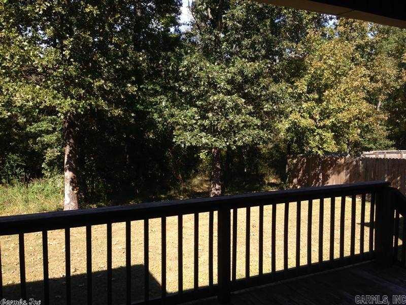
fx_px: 387
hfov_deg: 55.4
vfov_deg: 42.9
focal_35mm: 33
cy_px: 152
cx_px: 203
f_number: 2.4
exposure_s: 1/532
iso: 50
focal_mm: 4.12
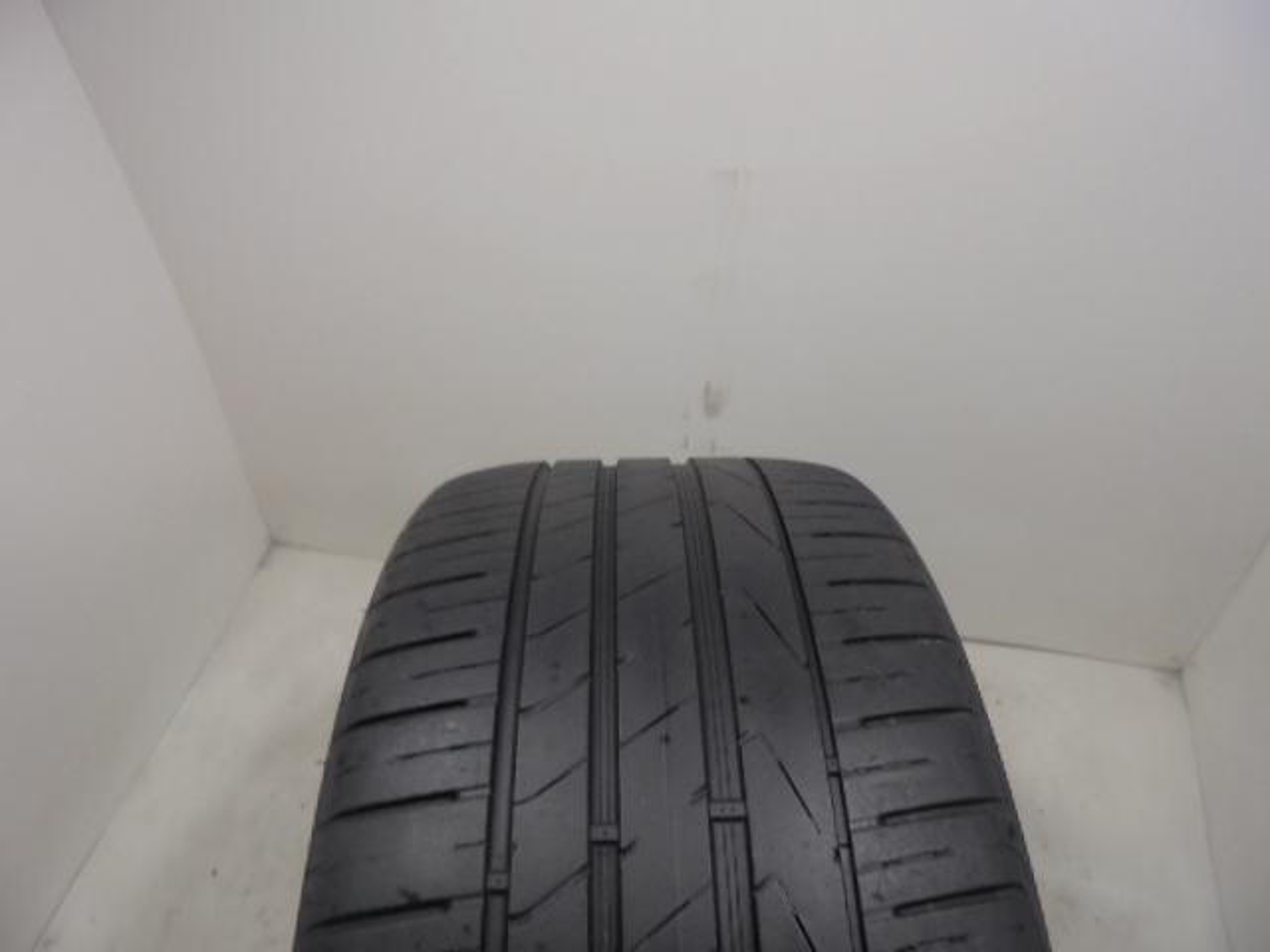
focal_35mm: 26
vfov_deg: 53.1
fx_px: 954
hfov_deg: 67.3
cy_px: 476
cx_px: 635
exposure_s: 1/30
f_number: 3.5
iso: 100
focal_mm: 4.6
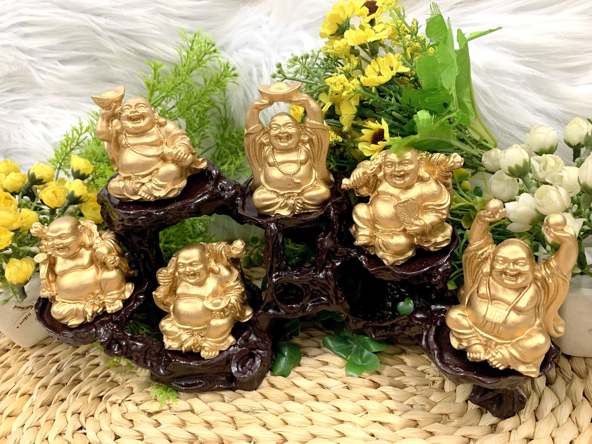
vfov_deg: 53.1
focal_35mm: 26
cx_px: 296
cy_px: 222
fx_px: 445
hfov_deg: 67.3
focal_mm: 4.25
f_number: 1.8
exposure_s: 1/33
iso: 320
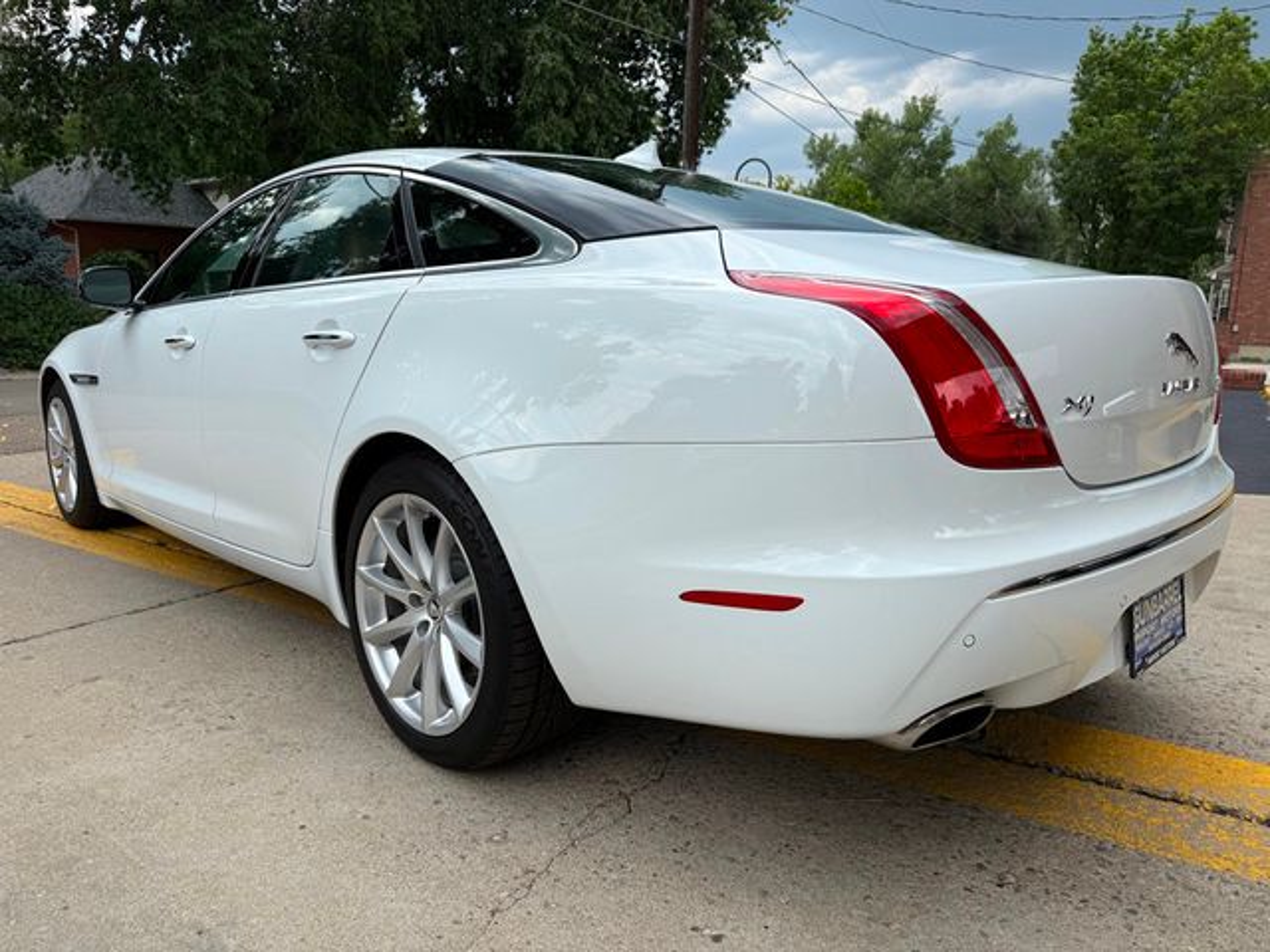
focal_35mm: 24
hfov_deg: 71.6
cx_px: 635
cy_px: 476
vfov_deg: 56.8
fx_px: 881
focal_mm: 6.76
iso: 80
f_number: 1.78
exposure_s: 1/1653
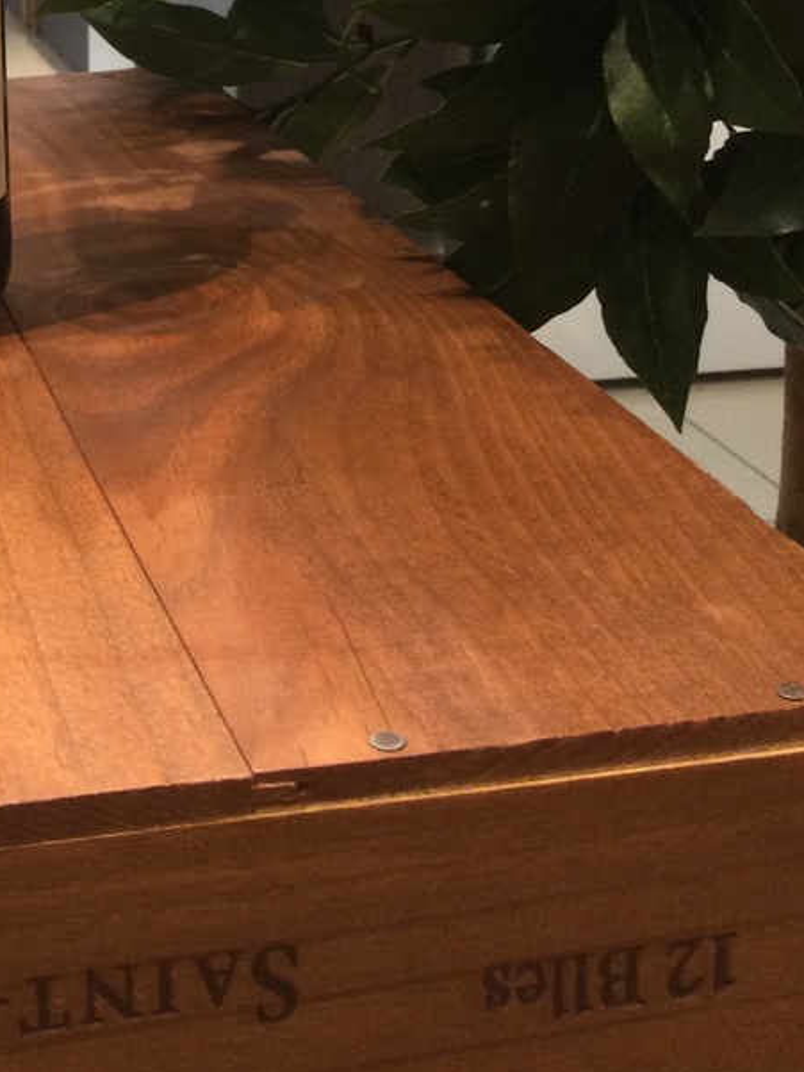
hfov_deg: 21.3
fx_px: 2043
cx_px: -48
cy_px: 82
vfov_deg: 28.1
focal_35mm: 66
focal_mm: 3.3
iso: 50
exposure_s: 1/30
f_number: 2.4
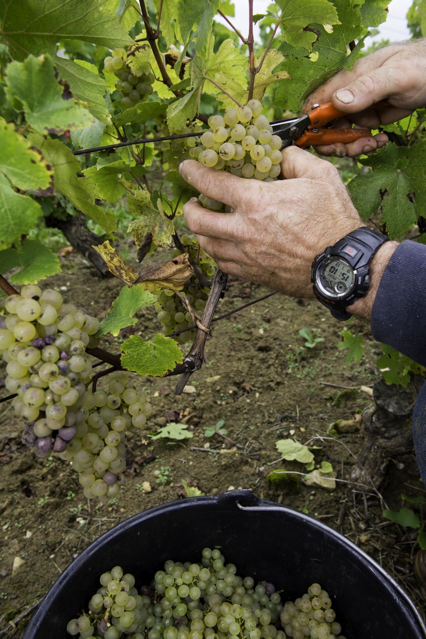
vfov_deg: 73.8
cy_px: 320
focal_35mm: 24
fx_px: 426
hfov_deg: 53.1
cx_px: 213
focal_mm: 24
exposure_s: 1/500
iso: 1100
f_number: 8
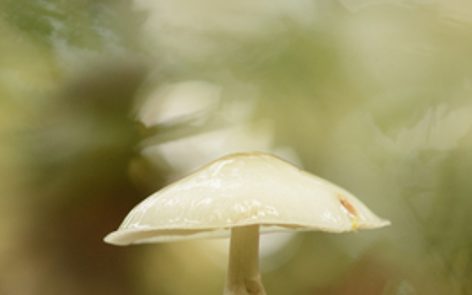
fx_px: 3573
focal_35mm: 278
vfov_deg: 4.7
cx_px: 318
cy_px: 205
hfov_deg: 7.6
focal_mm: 105
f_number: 4
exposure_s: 1/100
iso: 800
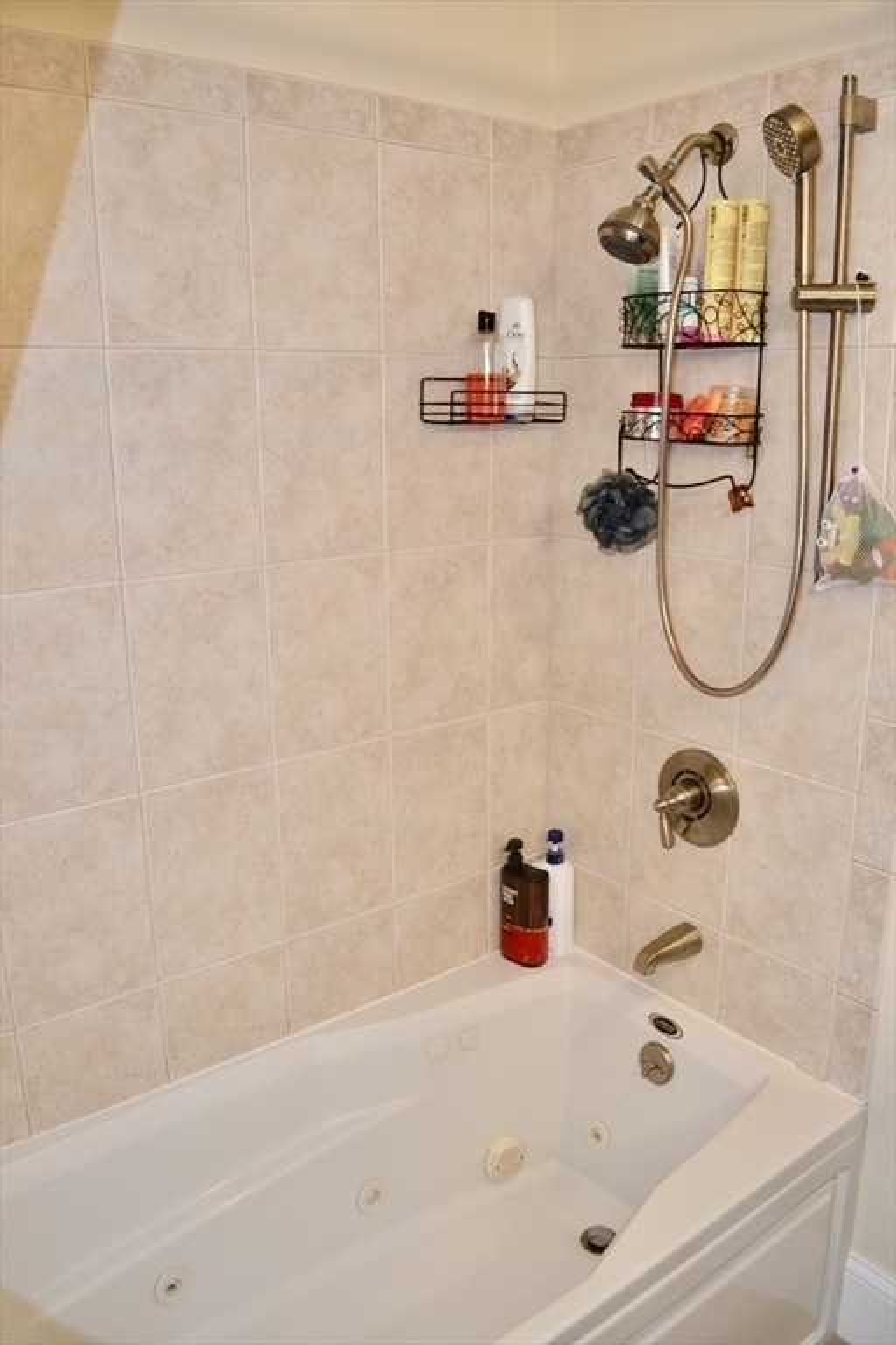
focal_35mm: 27
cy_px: 672
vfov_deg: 67.4
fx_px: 1008
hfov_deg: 47.9
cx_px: 448
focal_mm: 18
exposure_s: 1/60
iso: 560
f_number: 3.5
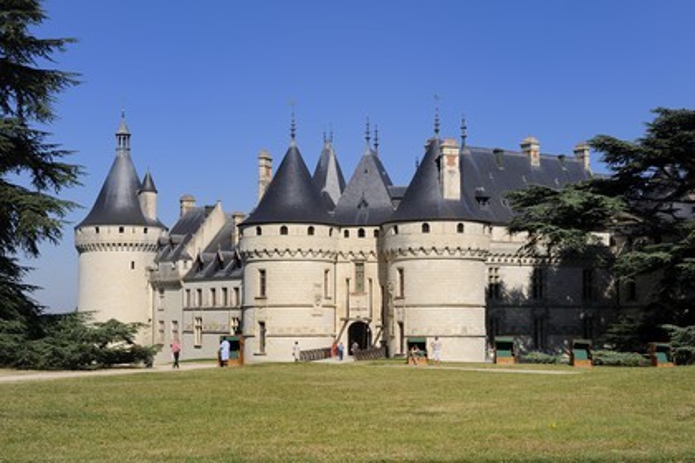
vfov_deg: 22.6
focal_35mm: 60
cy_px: 232
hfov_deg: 33.4
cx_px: 348
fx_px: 1158
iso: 200
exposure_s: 1/160
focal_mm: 60
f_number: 16
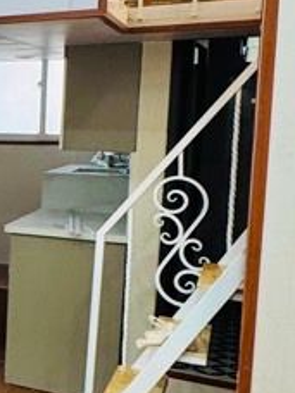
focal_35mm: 63
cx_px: -283
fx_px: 716
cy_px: 181
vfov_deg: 30.7
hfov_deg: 17.3
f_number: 2.2
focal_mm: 2.22
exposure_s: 1/100
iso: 200
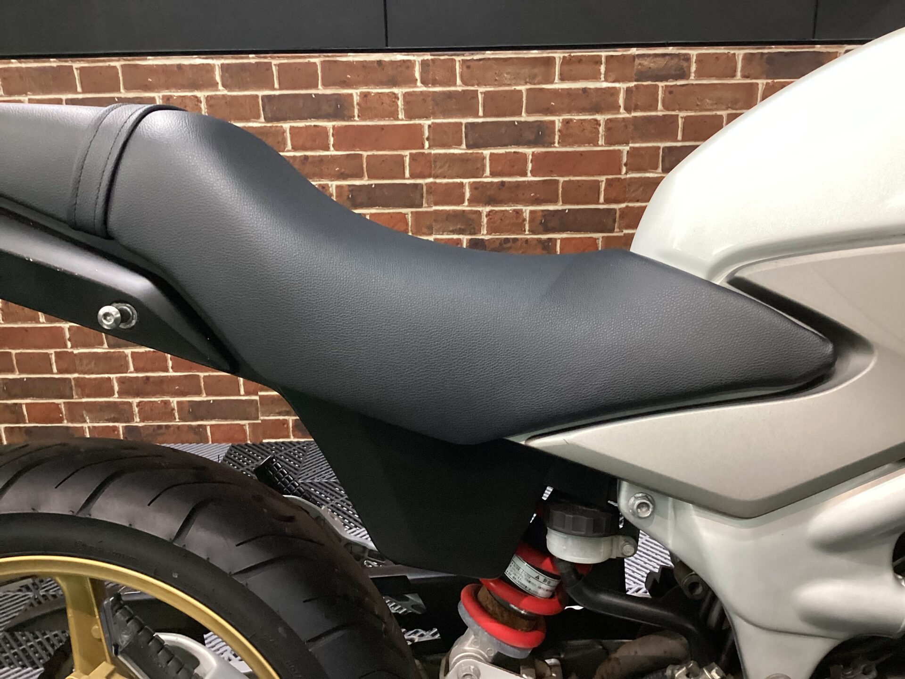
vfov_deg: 45.4
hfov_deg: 58.4
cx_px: 452
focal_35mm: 31
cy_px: 340
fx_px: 810
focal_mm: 3.3
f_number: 2.4
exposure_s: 1/60
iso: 200
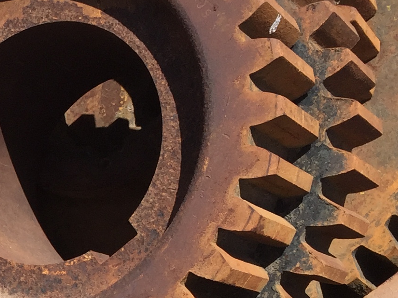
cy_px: 379
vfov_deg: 12.9
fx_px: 1276
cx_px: -169
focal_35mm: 111
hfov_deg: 16.4
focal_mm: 4.15
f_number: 2.2
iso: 32
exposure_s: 1/2475
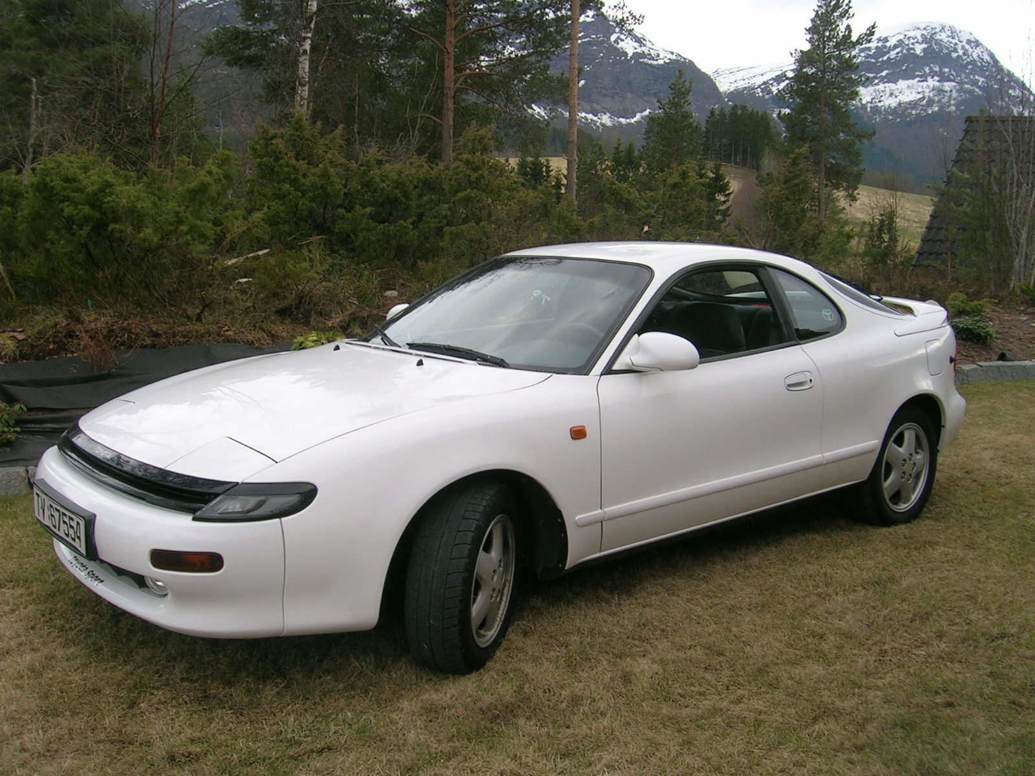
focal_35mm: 35
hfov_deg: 52.6
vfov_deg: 40.7
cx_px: 518
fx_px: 1046
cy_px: 388
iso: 50
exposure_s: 1/152
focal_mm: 5.4
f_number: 4.8
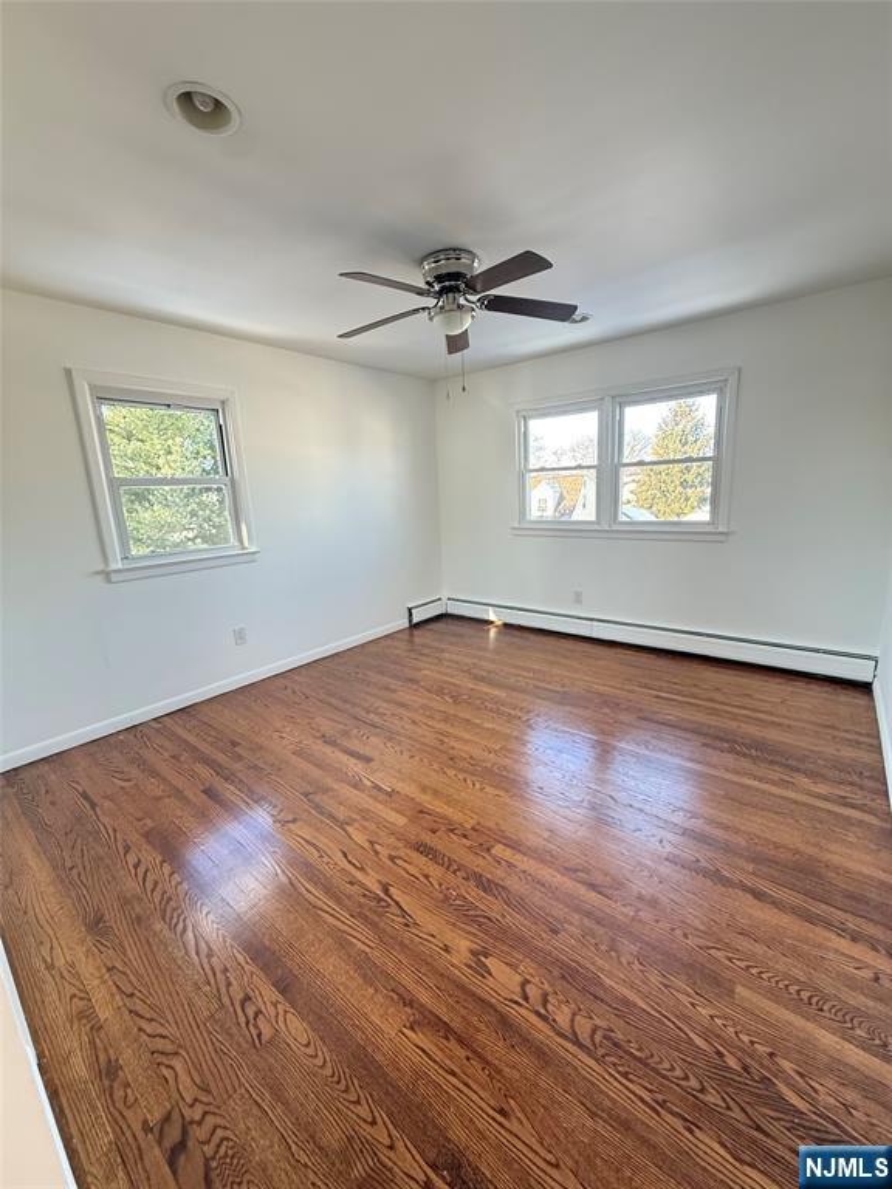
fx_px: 481
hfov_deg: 85.7
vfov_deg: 102.1
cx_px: 446
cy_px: 594
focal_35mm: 14
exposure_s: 1/120
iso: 320
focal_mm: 2.22
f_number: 2.2
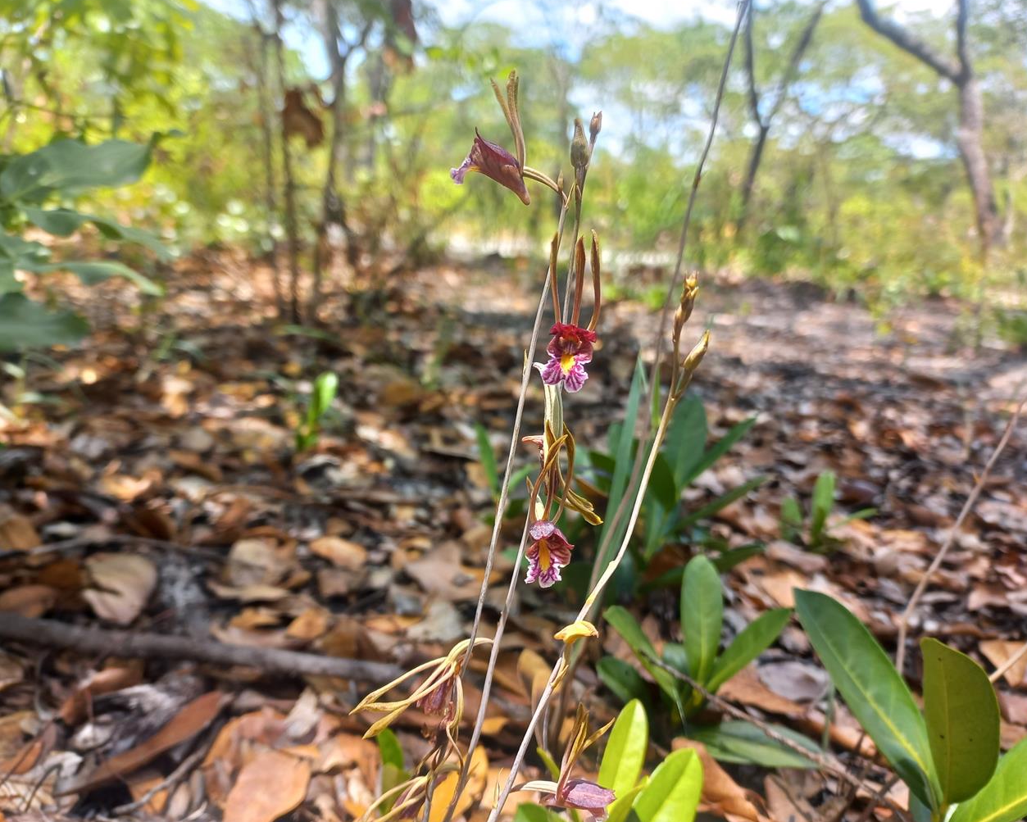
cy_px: 414
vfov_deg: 53.2
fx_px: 821
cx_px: 502
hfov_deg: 64.0
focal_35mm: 27
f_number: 1.8
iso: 25
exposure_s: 1/100
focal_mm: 4.6
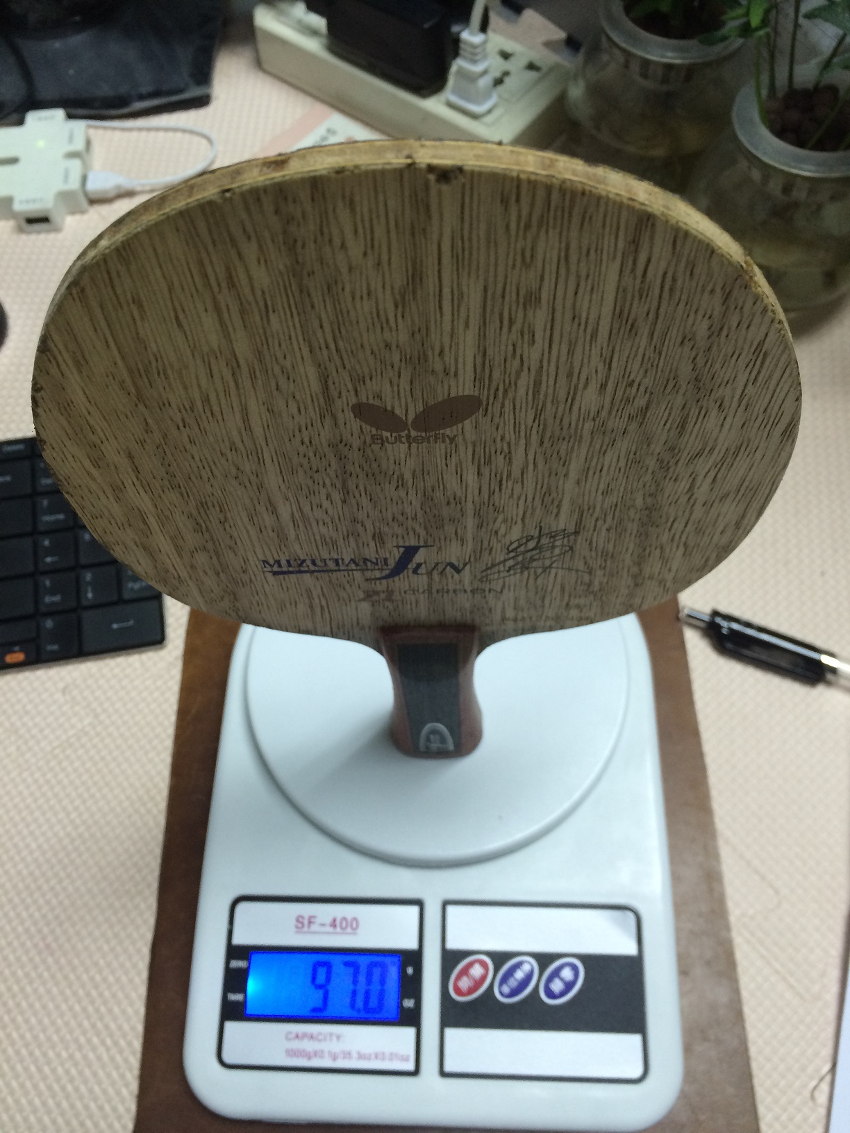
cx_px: 425
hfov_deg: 48.2
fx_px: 949
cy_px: 566
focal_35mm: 29
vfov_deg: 61.7
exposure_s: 1/33
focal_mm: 4.15
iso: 160
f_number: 2.2
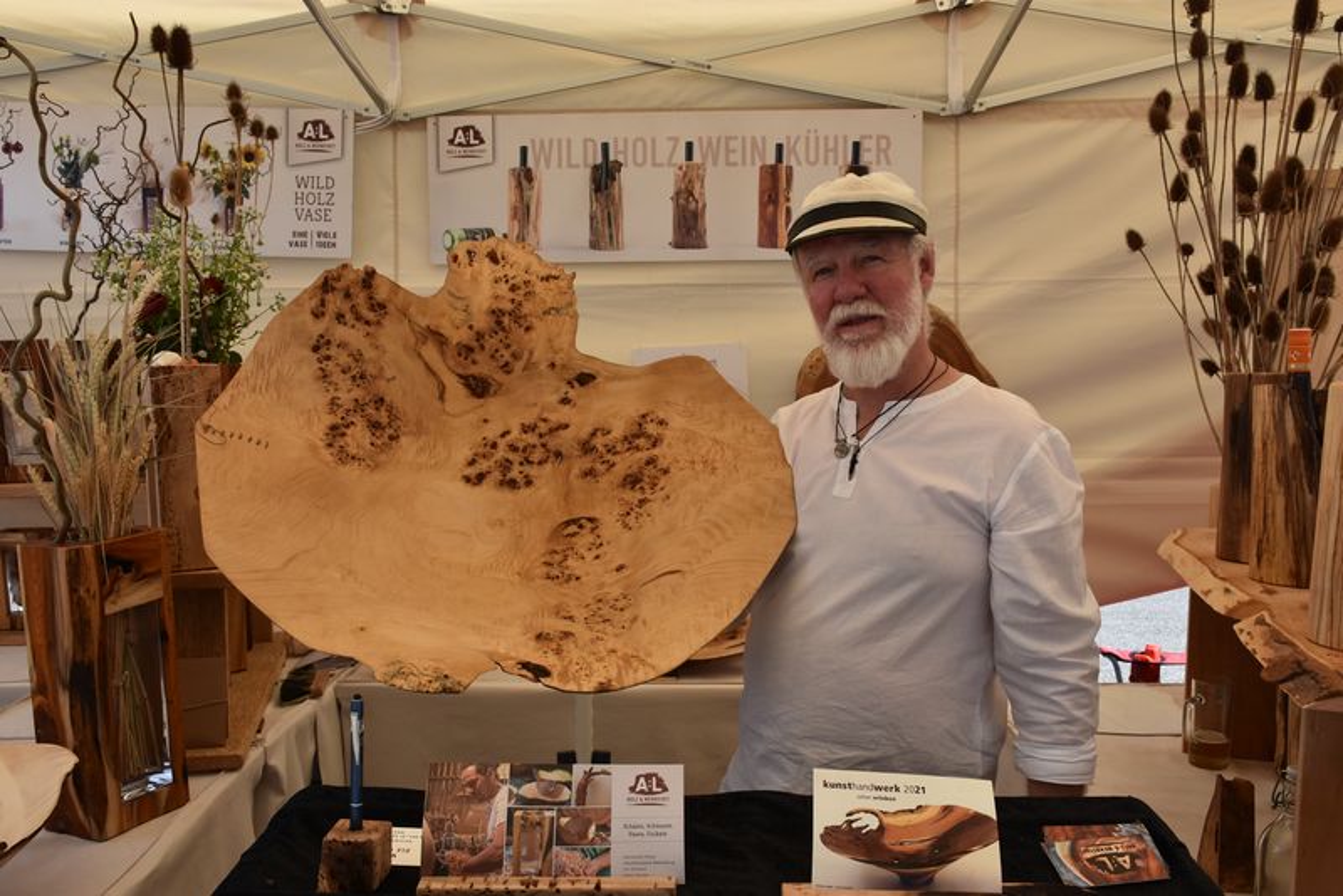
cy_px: 448
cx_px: 672
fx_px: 1231
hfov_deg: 57.2
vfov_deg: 40.0
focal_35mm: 33
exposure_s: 1/500
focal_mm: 22
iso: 400
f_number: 11
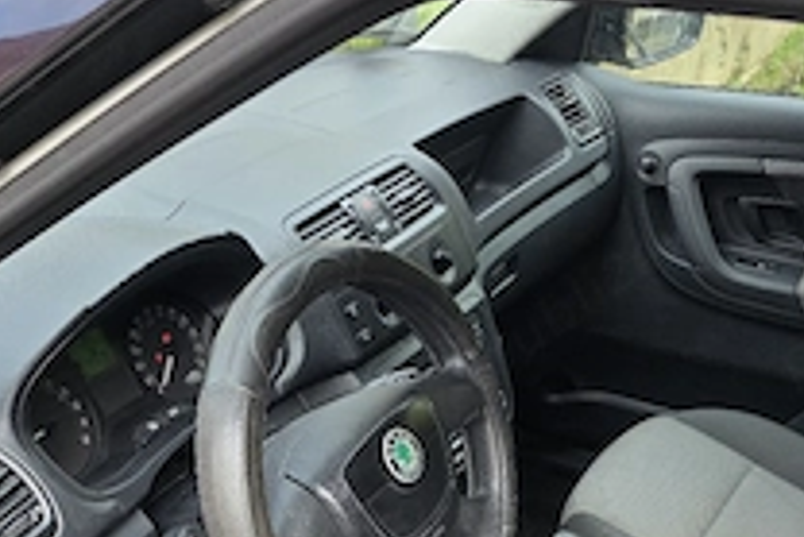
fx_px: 1028
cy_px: 634
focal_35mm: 46
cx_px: 379
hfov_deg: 42.7
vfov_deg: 26.3
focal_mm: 6.3
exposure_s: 1/182
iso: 32
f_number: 1.7
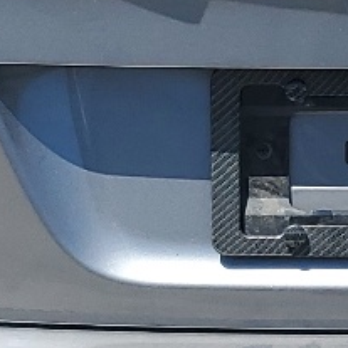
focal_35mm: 178
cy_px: 175
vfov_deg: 9.8
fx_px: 2025
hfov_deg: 9.7
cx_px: 407
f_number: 1.5
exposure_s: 1/2500
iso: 50
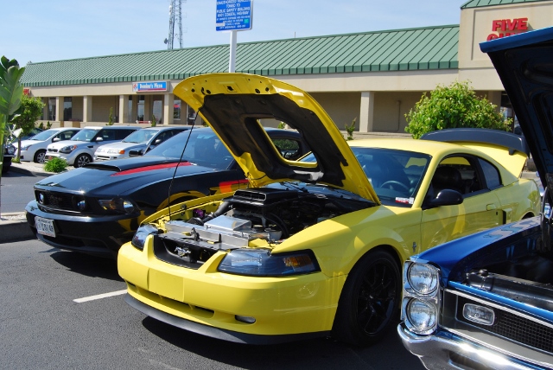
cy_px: 185
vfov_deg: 34.3
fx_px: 600
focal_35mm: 39
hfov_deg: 49.5
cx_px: 276
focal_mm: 26
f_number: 9
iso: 200
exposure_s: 1/320
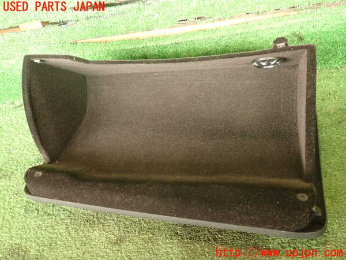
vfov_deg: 44.2
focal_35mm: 32
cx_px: 173
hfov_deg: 56.8
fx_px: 320
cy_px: 130
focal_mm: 5.79
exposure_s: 1/30
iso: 400
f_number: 2.4
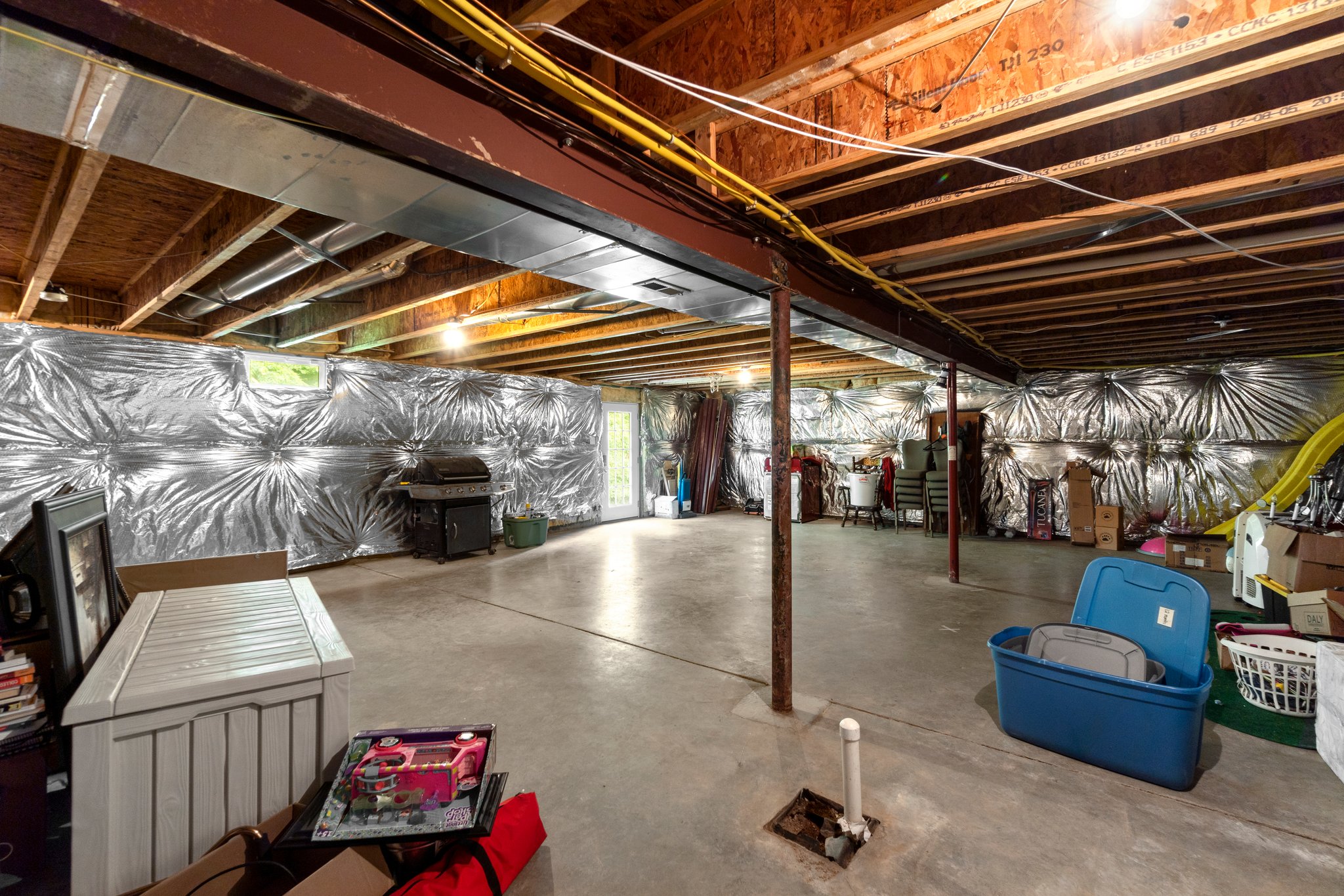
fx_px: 560
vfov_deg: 77.3
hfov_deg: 100.4
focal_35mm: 15
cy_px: 448
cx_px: 672
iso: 100
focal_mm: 10
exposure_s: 1.6
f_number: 8
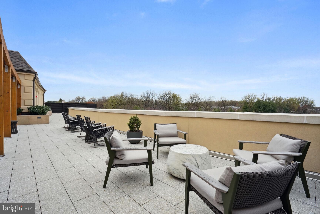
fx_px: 142
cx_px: 160
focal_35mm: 16
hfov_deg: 96.7
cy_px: 107
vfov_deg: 73.7
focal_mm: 16
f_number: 11
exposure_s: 1/1000
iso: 800
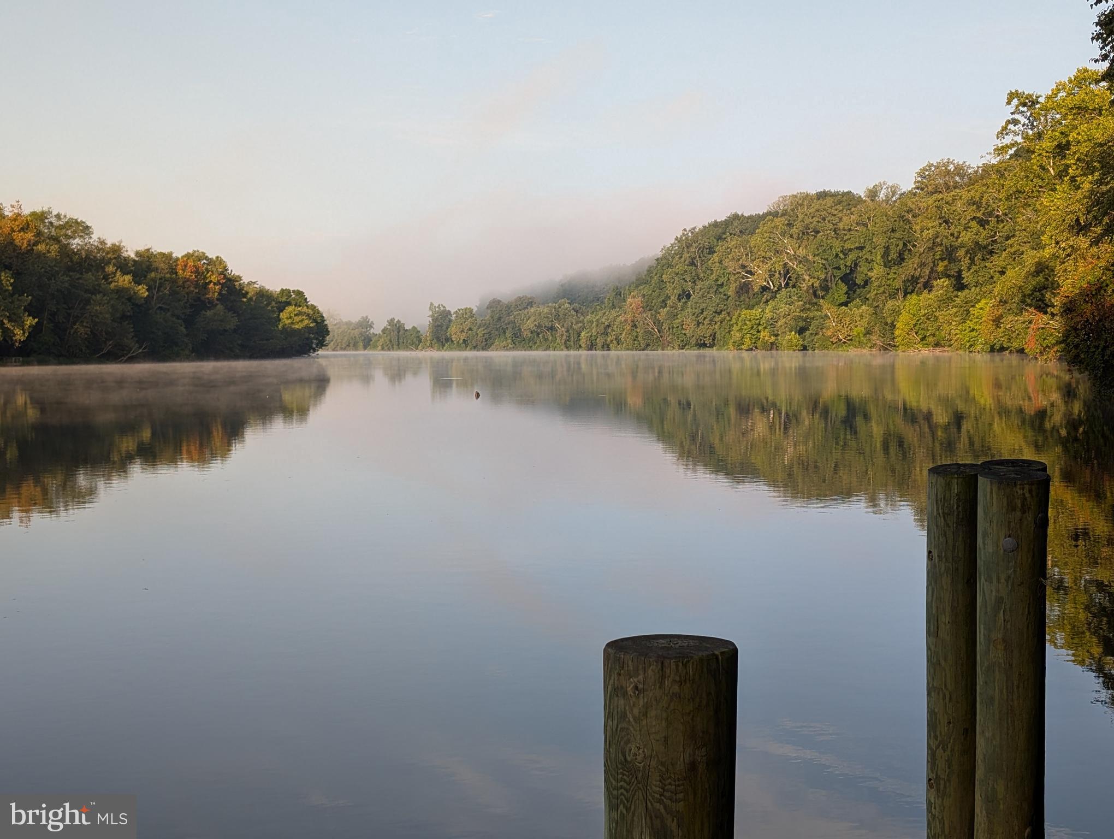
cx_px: 557
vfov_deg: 29.7
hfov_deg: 38.9
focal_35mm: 49
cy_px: 420
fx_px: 1579
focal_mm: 6.9
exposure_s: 1/599
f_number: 1.68
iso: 25
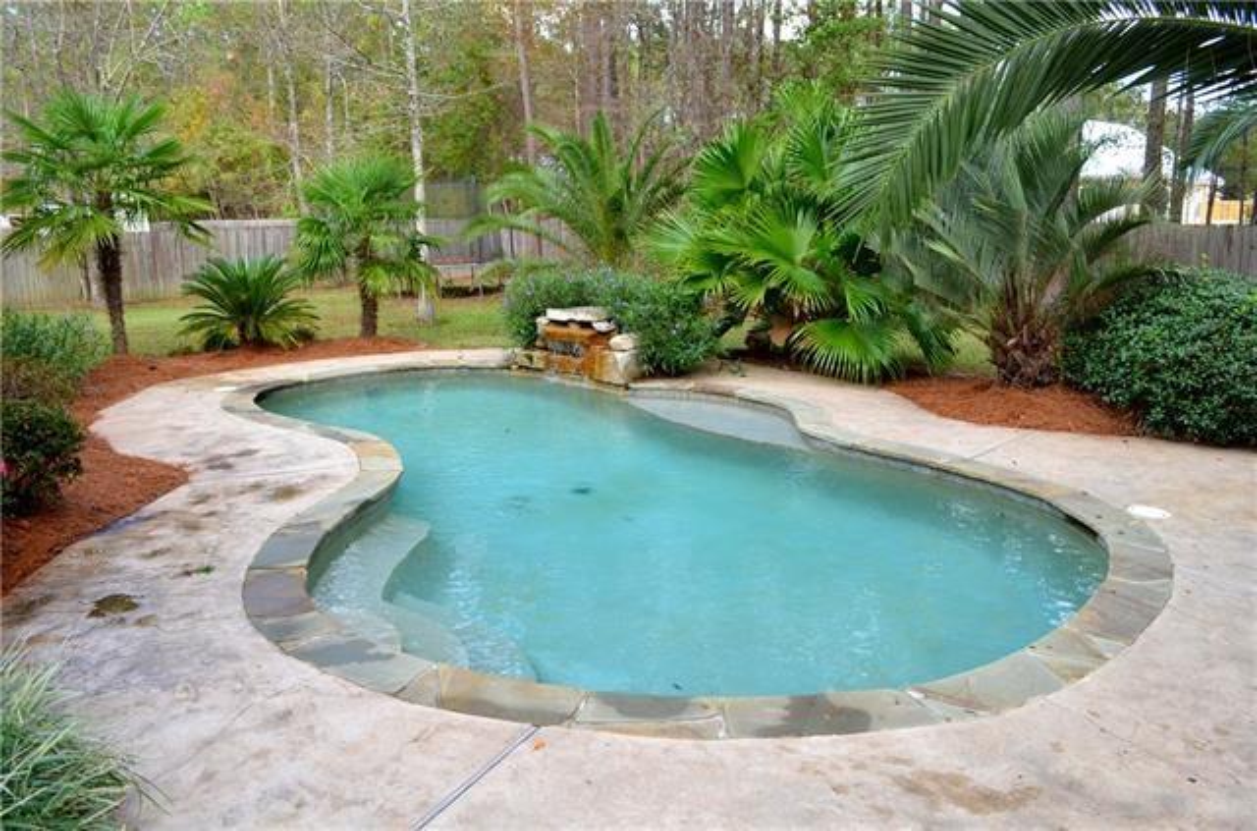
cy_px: 416
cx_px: 628
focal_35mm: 27
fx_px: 940
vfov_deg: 47.7
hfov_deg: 67.5
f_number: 5.6
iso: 200
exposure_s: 1/125
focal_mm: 18
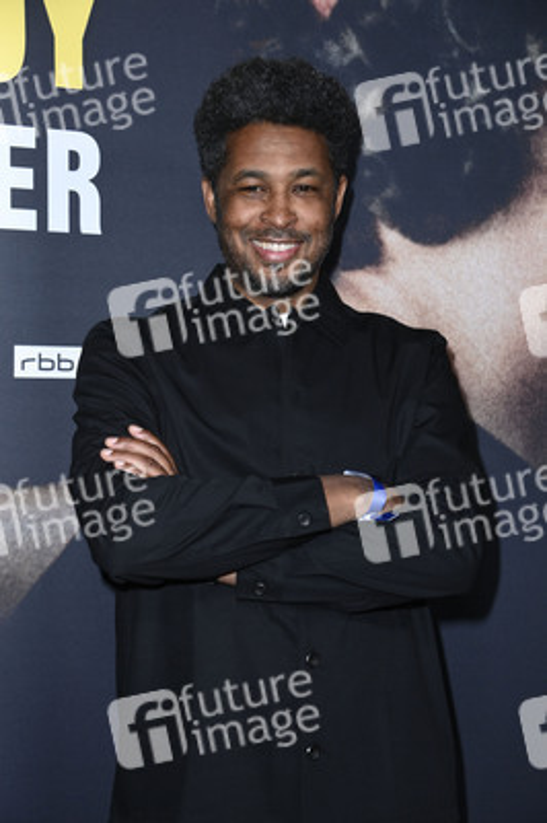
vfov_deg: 26.0
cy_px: 412
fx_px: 1781
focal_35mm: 78
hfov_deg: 17.5
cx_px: 274
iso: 1250
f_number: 5.6
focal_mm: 78
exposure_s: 1/250
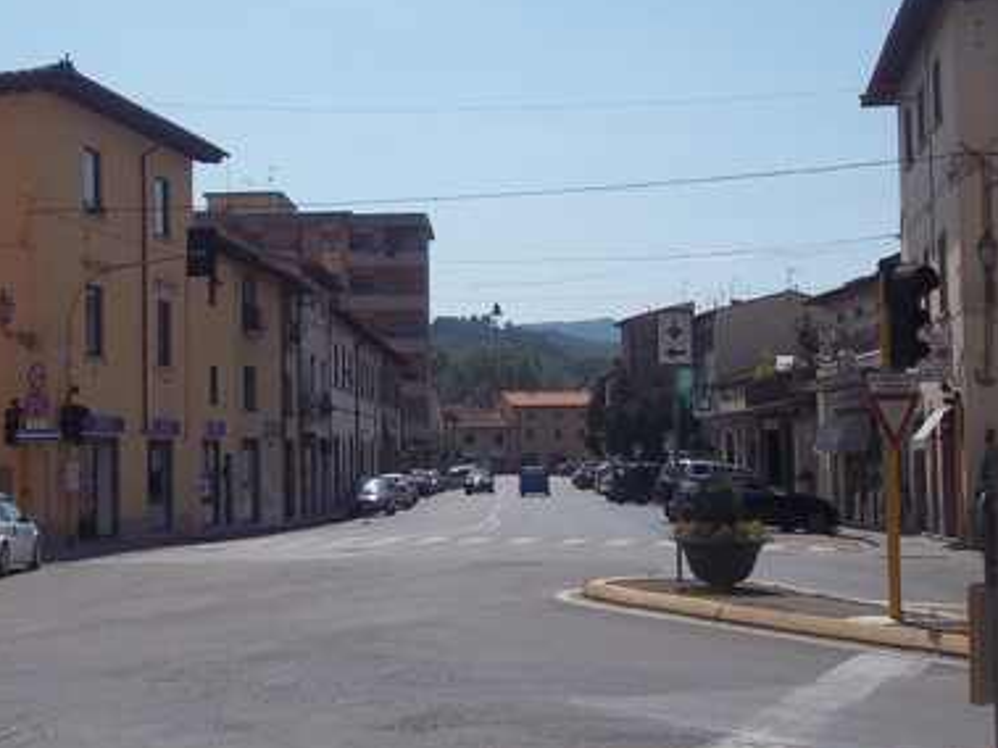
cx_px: 384
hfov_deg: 33.7
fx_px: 1643
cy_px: 369
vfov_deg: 25.6
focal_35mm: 57
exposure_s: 1/400
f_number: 8
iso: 80
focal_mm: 6.5
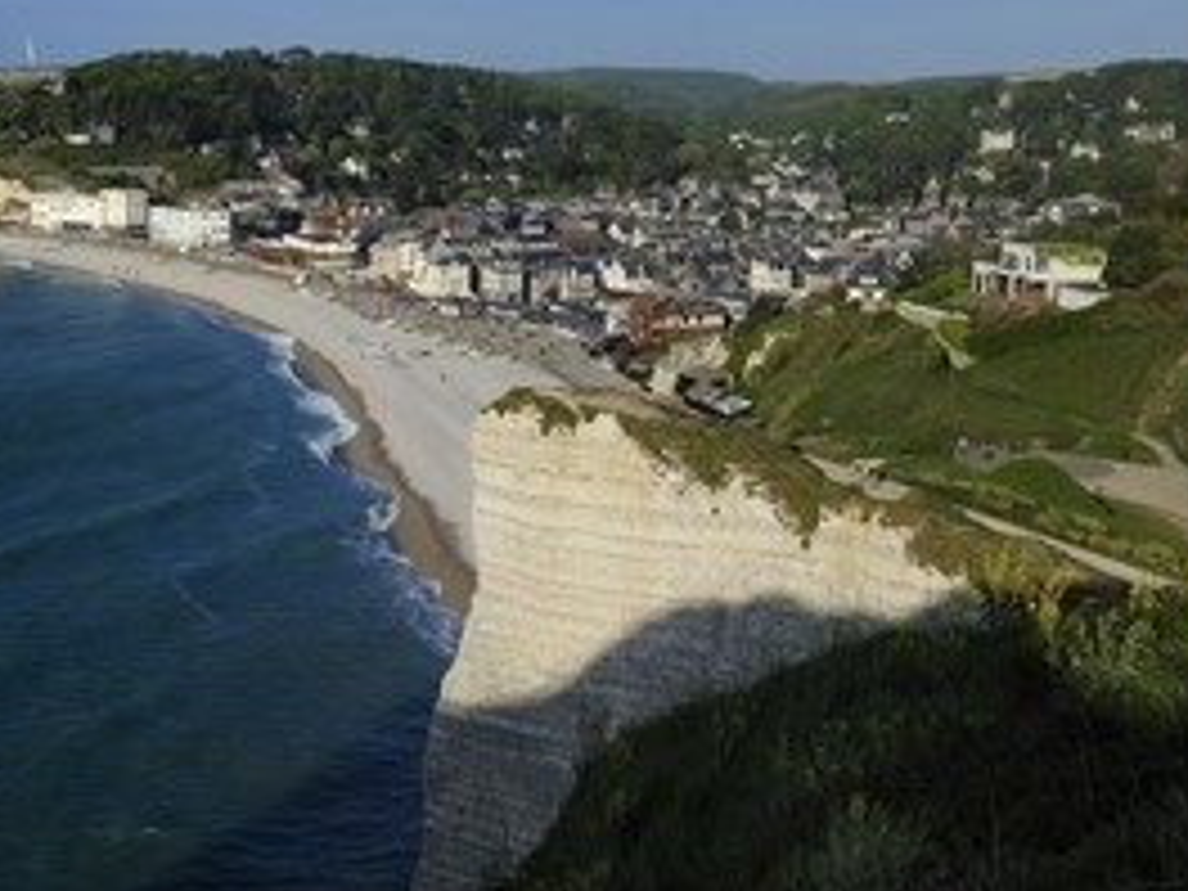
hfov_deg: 37.7
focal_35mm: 49
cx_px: 256
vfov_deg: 29.5
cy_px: 315
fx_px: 1682
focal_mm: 32
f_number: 10
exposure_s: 1/320
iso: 200
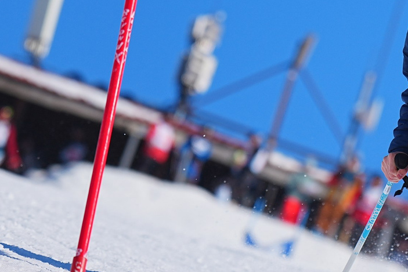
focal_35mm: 426
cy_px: 66
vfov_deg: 3.2
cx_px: 415
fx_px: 4829
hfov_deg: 4.8
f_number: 2.8
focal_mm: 117
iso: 100
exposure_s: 1/4000
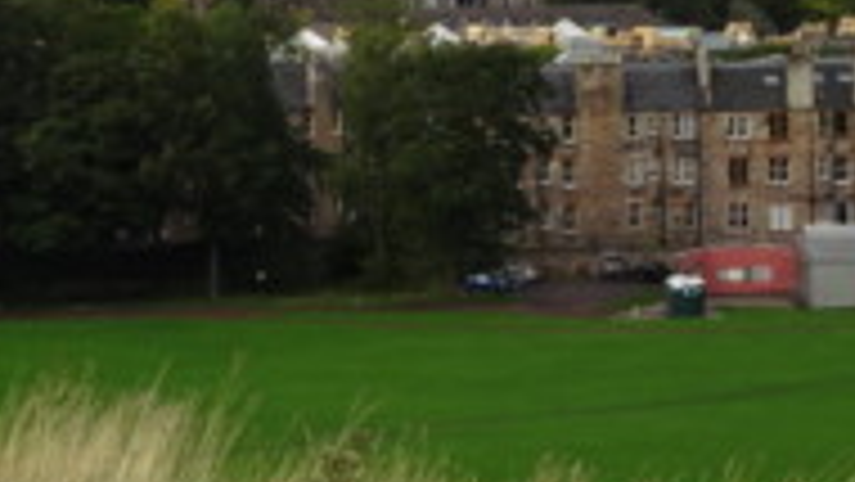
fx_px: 5851
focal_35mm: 258
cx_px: 112
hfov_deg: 8.3
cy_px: -264
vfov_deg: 4.7
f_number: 5
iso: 80
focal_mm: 15.45
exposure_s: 1/400
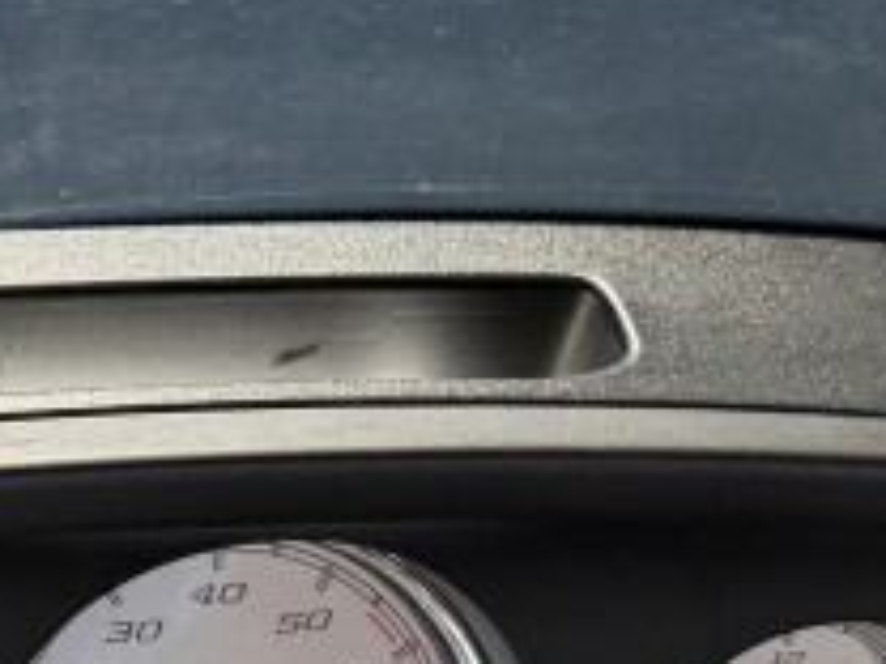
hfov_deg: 16.0
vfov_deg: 11.0
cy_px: 1332
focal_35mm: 123
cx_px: 253
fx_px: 3148
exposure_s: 1/878
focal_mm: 6.76
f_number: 1.78
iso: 100
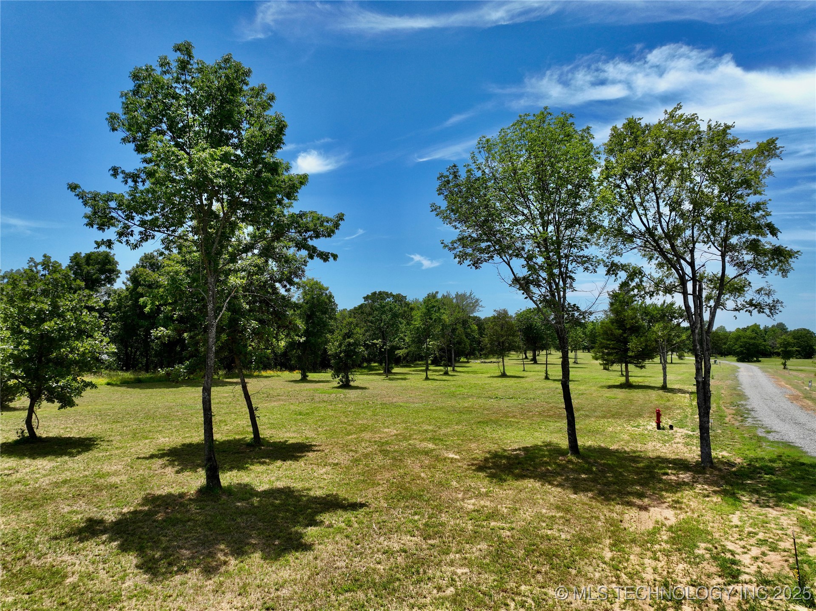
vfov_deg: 56.8
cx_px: 408
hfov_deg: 71.6
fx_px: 565
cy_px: 306
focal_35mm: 24
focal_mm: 12.29
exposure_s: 1/2000
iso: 110
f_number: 2.8
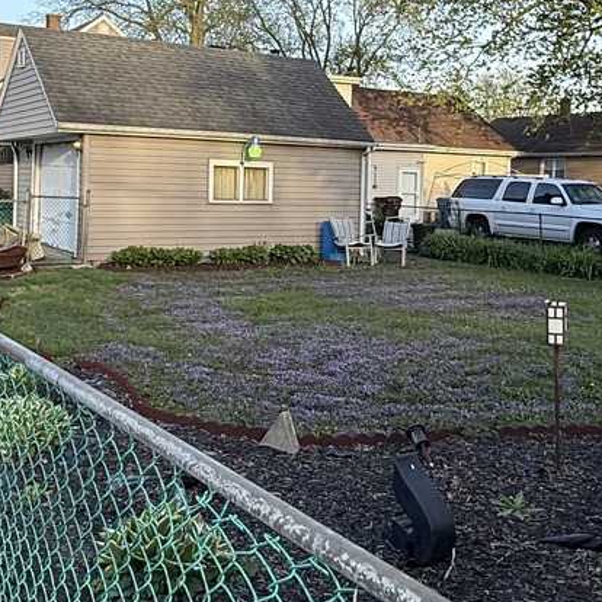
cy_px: 193
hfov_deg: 39.1
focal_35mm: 43
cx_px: 268
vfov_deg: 38.7
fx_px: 846
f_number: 2.2
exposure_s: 1/419
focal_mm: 2.22
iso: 50
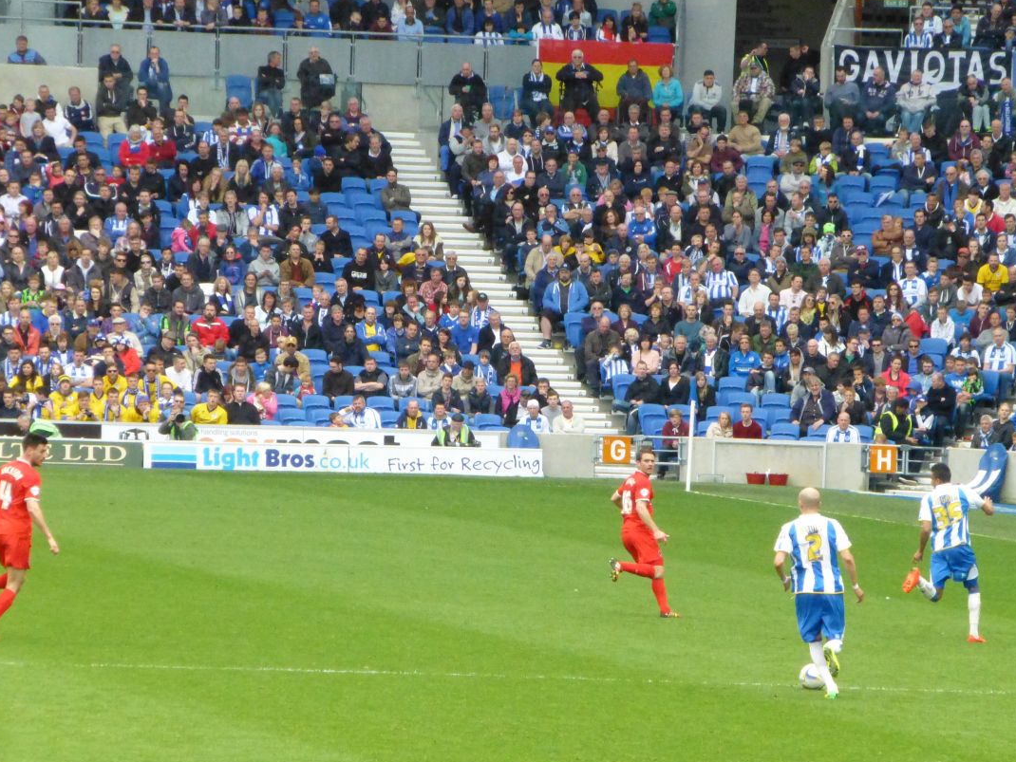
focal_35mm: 324
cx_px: 467
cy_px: 383
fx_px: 9512
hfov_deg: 6.1
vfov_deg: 4.6
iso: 1600
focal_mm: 51.5
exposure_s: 1/1300
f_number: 5.9
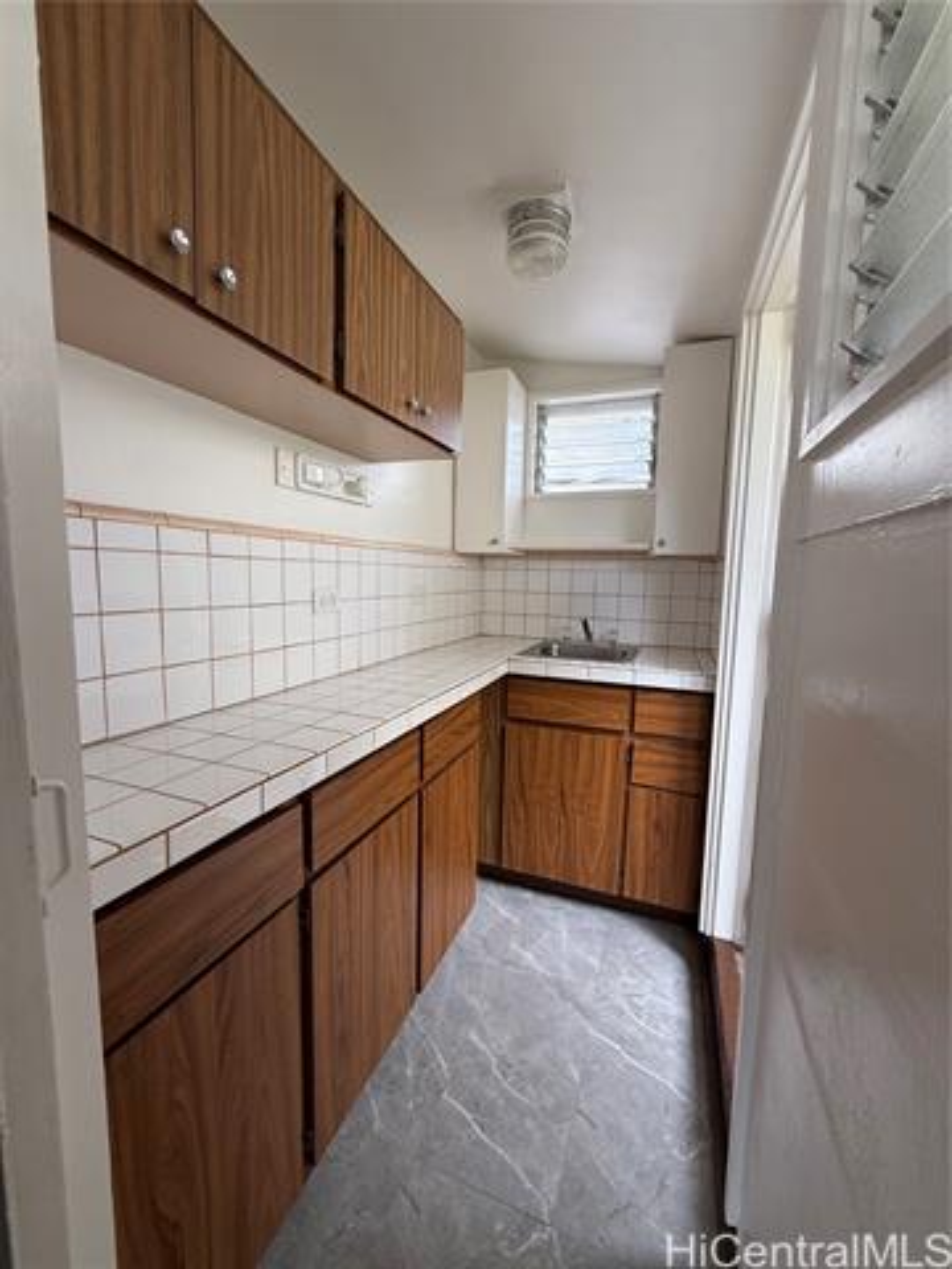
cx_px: 476
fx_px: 513
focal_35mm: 14
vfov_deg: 102.1
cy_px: 634
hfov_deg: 85.7
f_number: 2.2
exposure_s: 1/99
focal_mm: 2.22
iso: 100
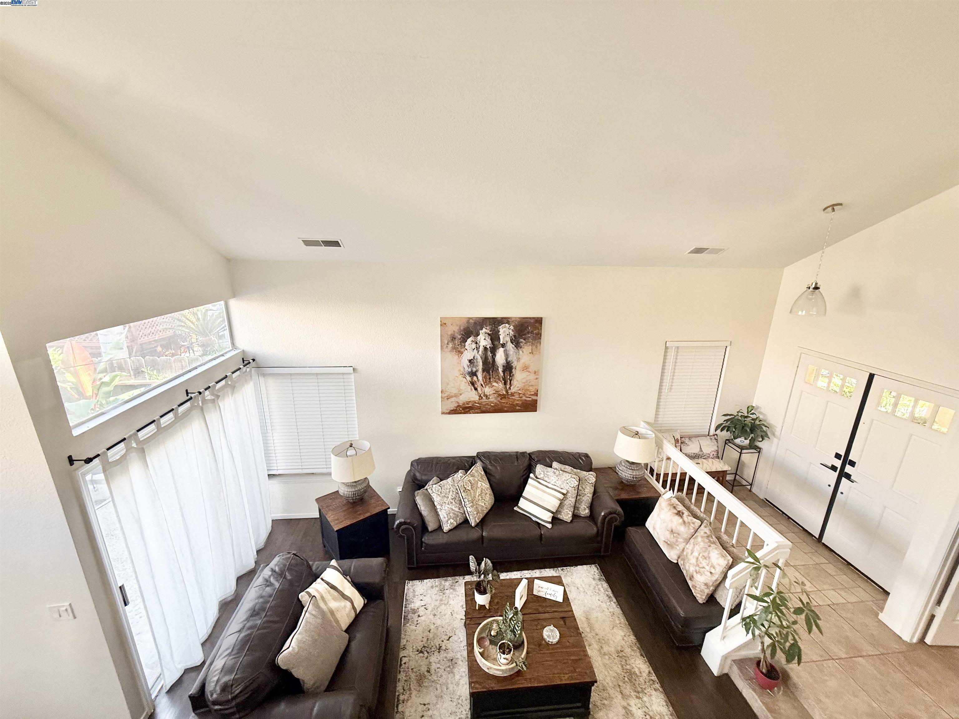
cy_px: 360
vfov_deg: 85.7
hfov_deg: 102.1
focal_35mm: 14
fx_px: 388
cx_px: 480
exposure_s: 1/120
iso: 160
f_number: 2.2
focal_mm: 2.22
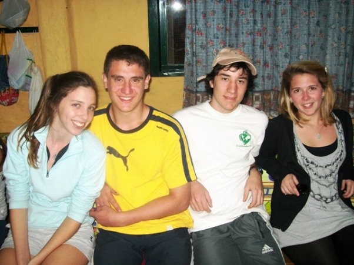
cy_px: 132
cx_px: 177
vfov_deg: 39.6
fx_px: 368
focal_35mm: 36
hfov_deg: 51.4
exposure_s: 1/30
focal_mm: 6
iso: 200
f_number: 2.7
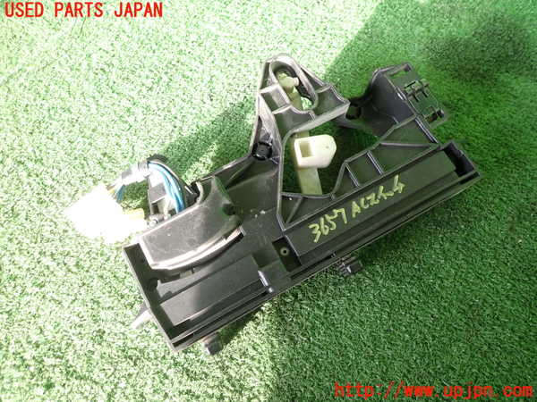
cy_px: 201
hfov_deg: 69.4
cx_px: 268
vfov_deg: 54.9
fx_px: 388
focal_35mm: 25
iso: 160
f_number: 2
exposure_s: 1/60
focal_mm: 4.5
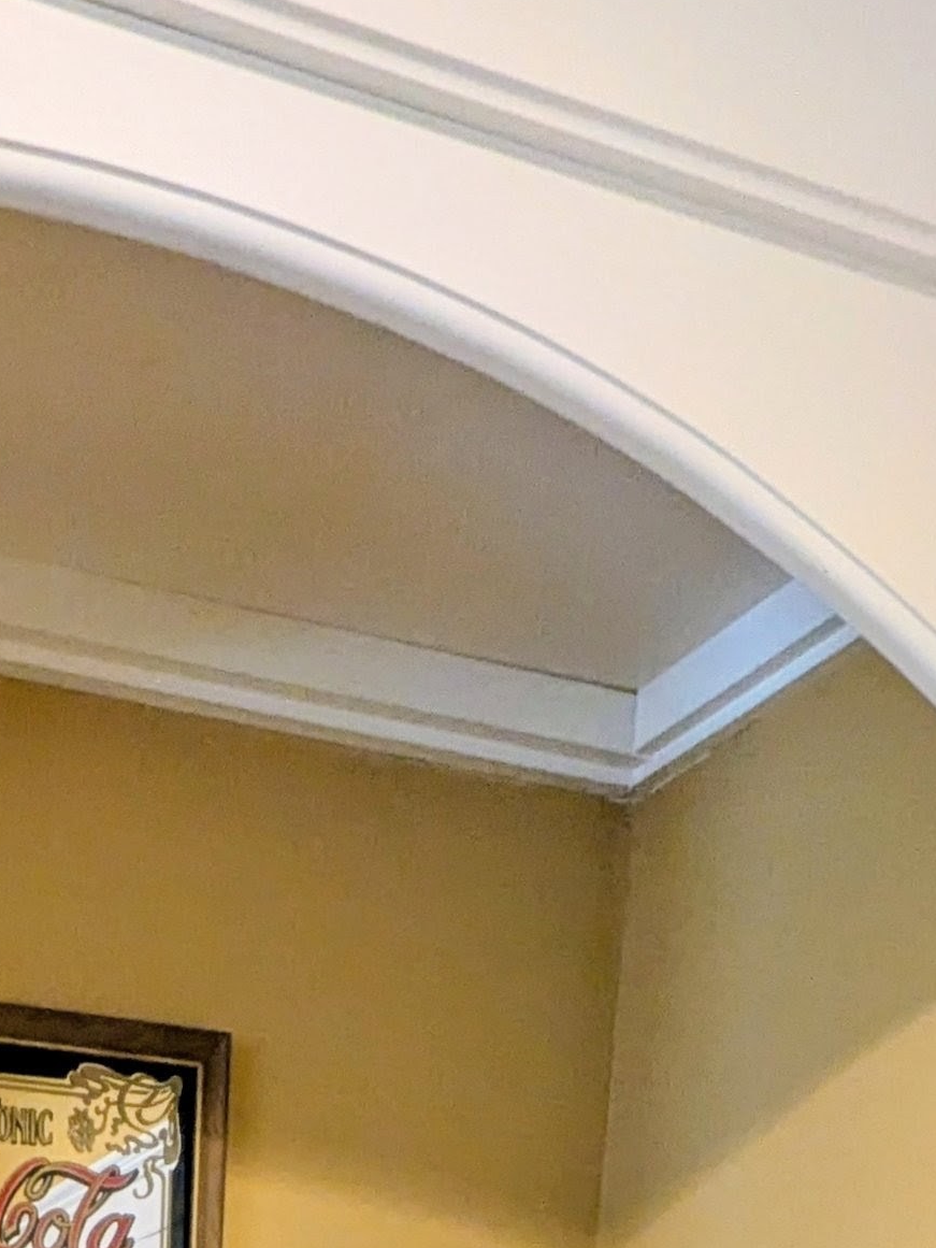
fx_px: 1730
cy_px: 2021
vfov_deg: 25.4
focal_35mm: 48
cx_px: -62
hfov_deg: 27.9
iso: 361
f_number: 2.2
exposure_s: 1/30
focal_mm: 1.85
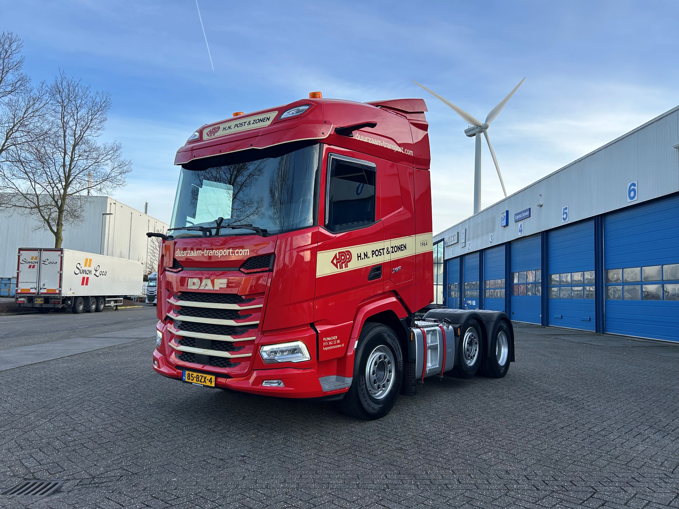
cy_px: 254
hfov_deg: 67.3
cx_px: 340
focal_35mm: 26
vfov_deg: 53.1
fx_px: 510
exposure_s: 1/1183
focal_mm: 5.7
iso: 50
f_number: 1.5
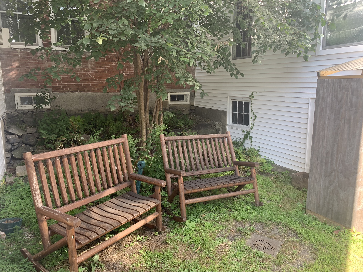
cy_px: 136
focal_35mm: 26
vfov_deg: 53.1
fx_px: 273
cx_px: 182
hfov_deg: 67.3
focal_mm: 4.25
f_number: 1.8
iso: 32
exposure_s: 1/121
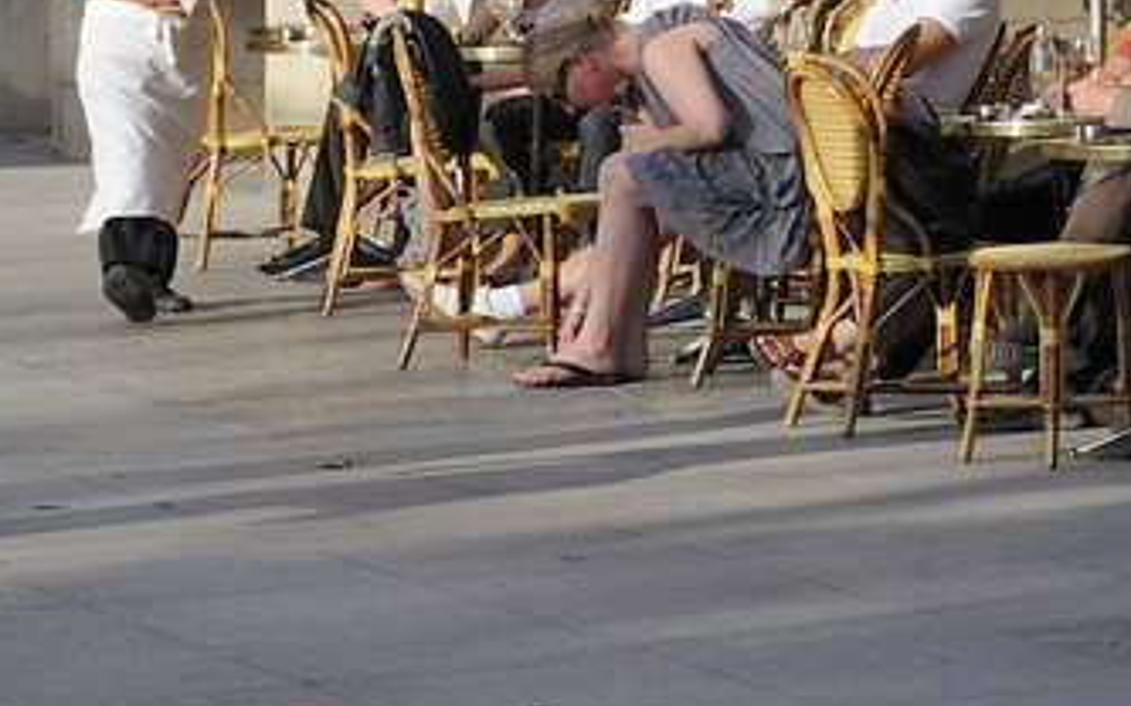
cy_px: -563
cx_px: 2625
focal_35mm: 220
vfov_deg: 5.9
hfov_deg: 8.7
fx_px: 6780
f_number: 6.3
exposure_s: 1/160
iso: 200
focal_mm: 45
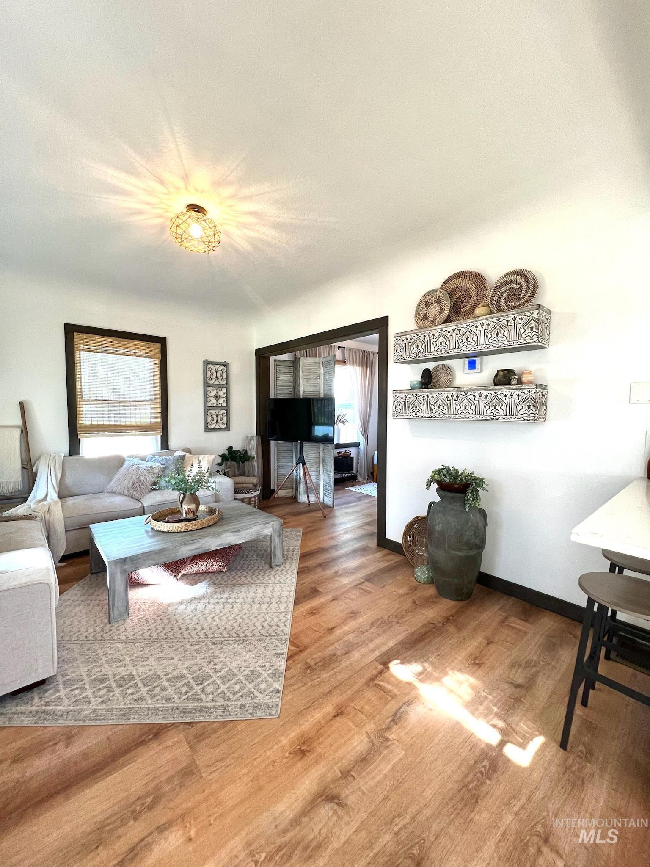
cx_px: 325
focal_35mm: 13
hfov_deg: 89.9
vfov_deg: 106.2
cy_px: 434
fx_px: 325
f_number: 1.8
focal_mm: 1.57
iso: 160
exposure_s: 1/60
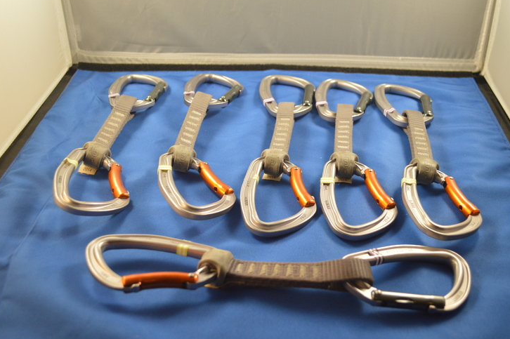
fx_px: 609
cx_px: 277
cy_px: 165
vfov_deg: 31.1
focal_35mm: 43
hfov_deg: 45.4
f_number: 4.2
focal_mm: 26
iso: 1000
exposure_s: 1/60
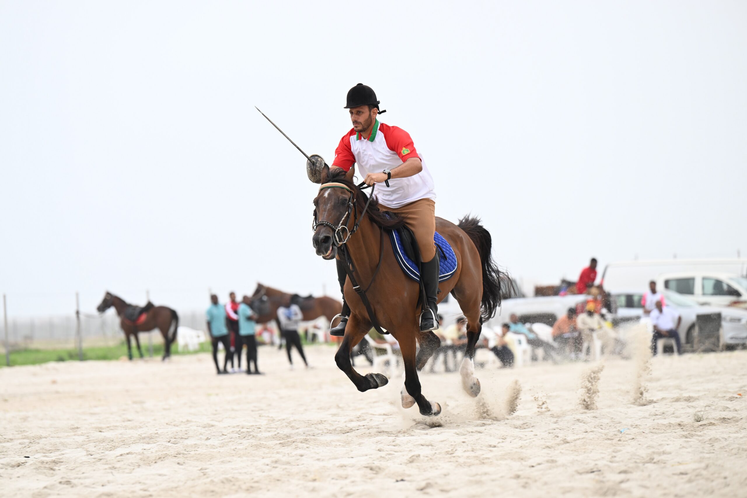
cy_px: 249
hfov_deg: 10.8
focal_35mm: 190
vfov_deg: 7.2
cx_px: 374
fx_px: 3942
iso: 500
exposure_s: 1/640
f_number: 4.5
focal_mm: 190
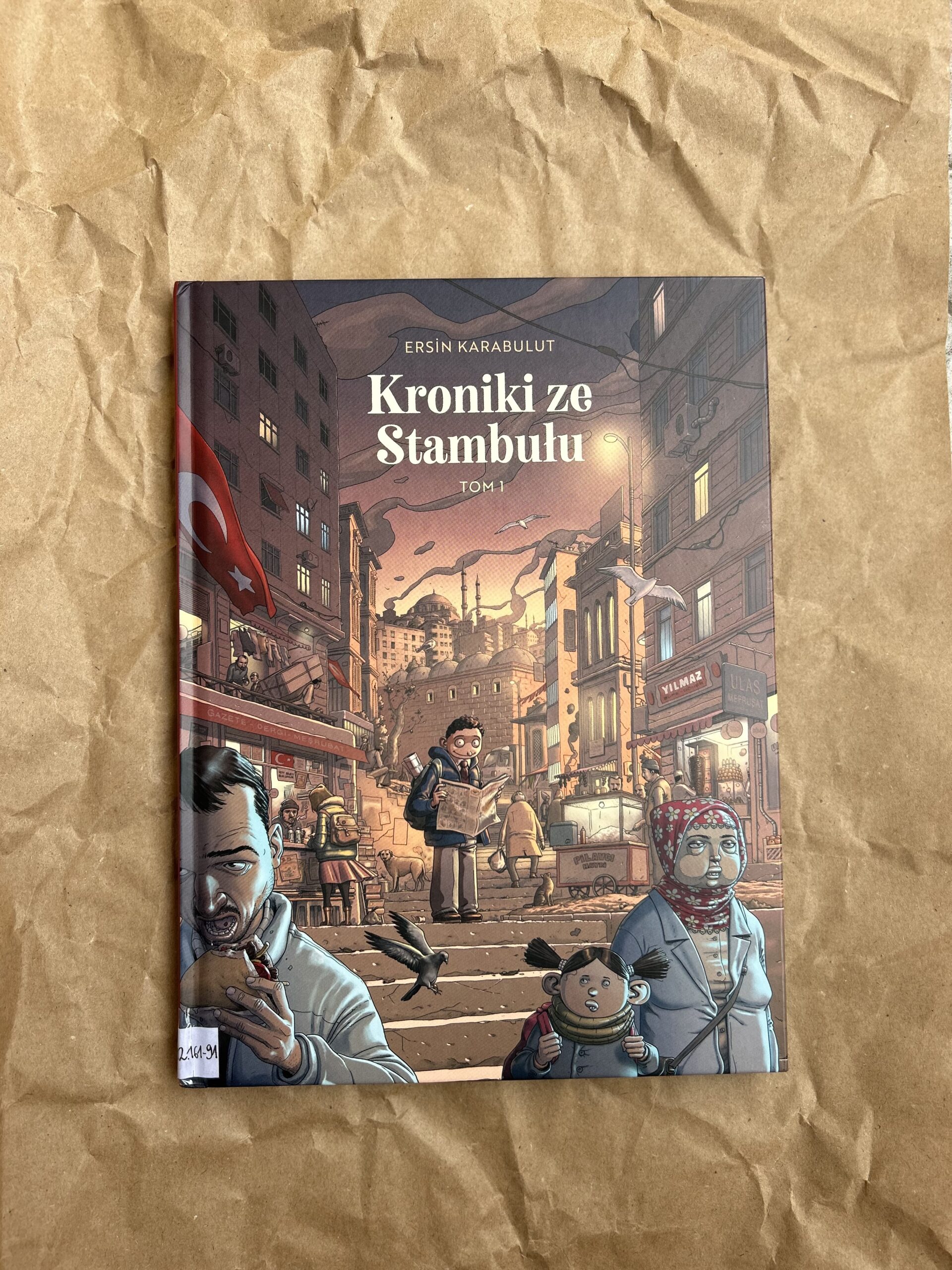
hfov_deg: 53.1
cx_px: 476
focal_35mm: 26
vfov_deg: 67.3
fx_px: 953
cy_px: 635
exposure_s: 1/121
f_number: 1.5
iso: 40
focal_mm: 5.7
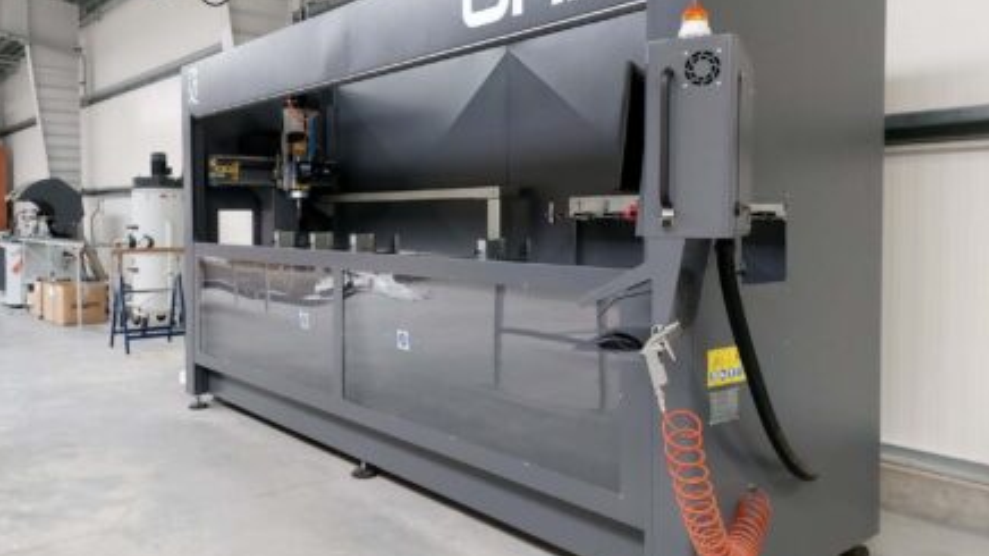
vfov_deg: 42.8
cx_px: 488
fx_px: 708
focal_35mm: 27
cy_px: 247
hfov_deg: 69.9
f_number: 1.8
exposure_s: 1/100
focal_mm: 5.23
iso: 250
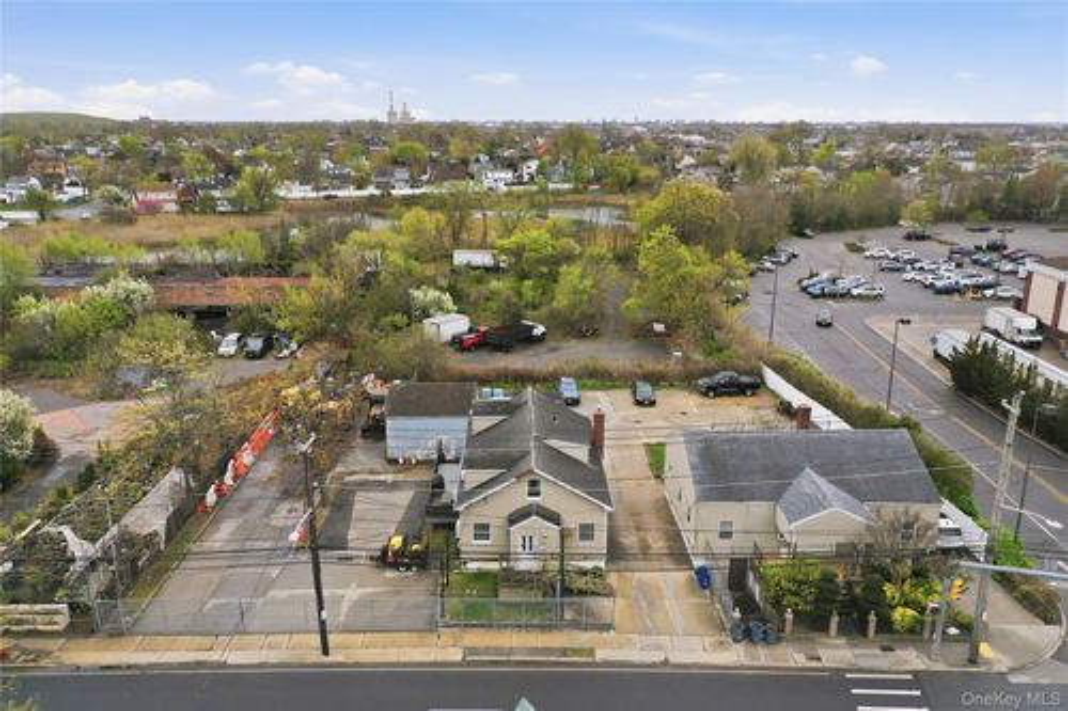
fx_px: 830
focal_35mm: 28
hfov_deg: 65.5
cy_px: 356
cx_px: 534
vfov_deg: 46.4
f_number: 3.5
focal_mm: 10.3
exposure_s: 1/50
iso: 100
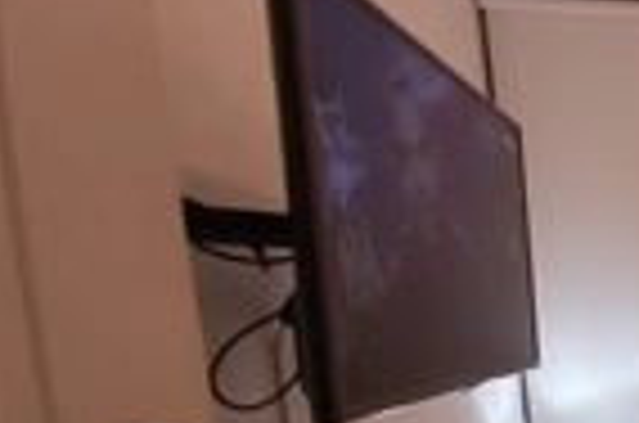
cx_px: 940
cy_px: 428
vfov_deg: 29.5
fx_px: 744
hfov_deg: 29.6
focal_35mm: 42
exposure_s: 1/50
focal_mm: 1.42
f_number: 2.2
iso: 125
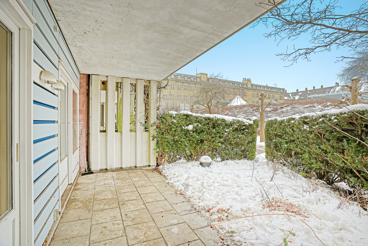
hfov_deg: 93.3
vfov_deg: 70.4
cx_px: 184
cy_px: 123
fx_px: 174
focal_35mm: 17
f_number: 8
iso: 400
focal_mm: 17
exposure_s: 1/10
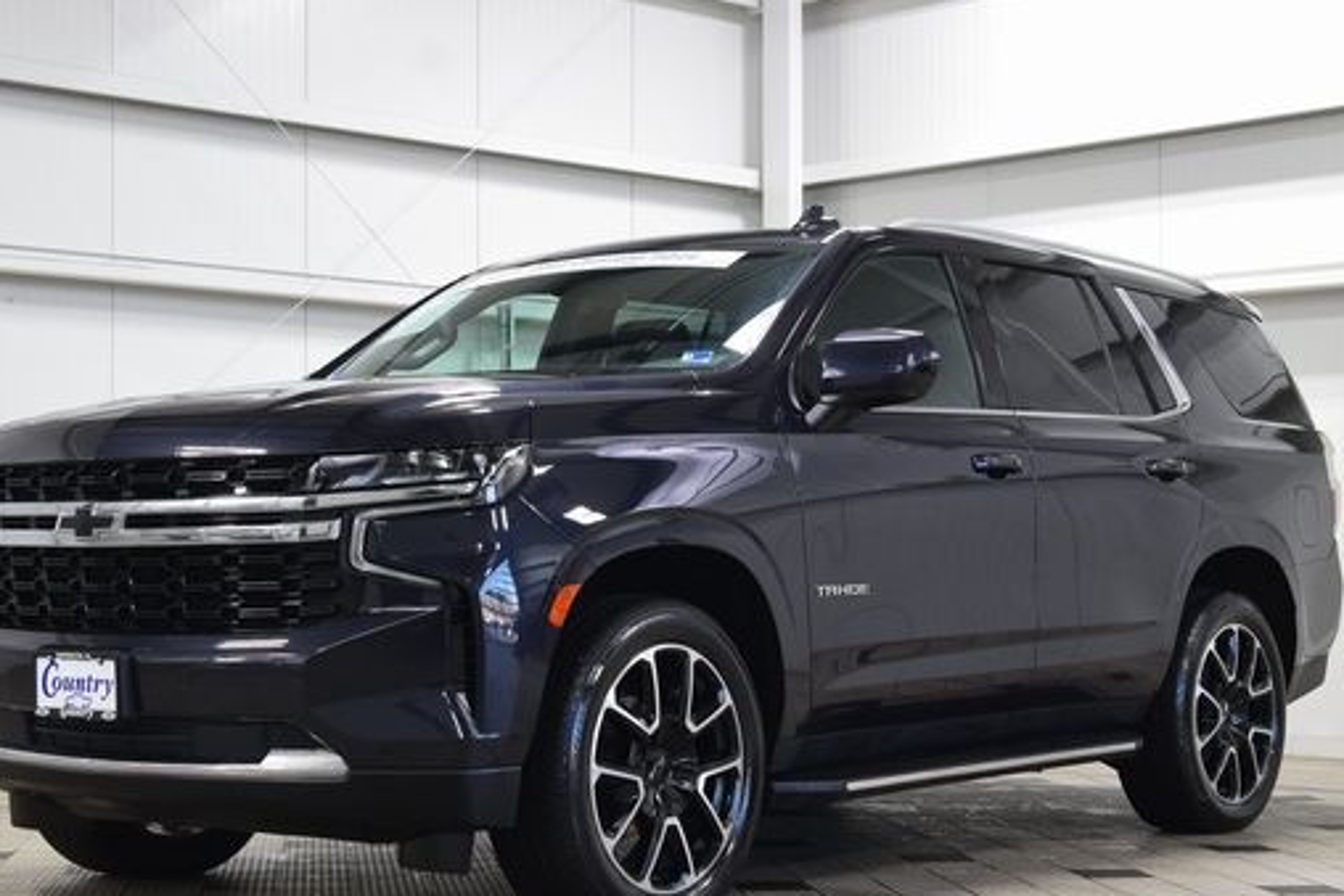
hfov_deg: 29.6
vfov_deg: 20.0
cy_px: 556
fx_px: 2539
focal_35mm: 68
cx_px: 627
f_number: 6.3
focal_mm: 36
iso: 560
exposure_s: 1/15
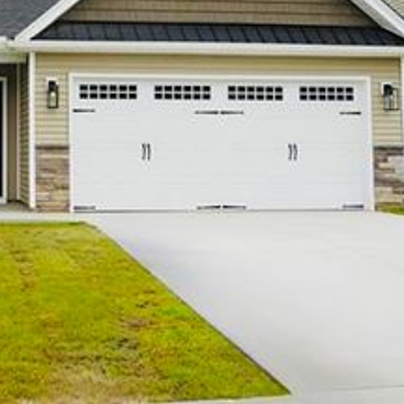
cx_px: 7
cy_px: 94
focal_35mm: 63
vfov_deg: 26.9
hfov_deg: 26.0
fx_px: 832
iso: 100
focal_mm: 11.76
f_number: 4.5
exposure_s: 1/200
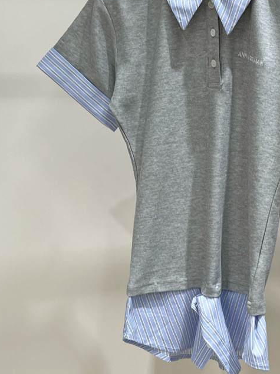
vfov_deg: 27.7
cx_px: 285
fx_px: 755
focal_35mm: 70
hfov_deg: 20.3
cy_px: 155
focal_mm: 5.1
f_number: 1.6
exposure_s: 1/100
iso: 40
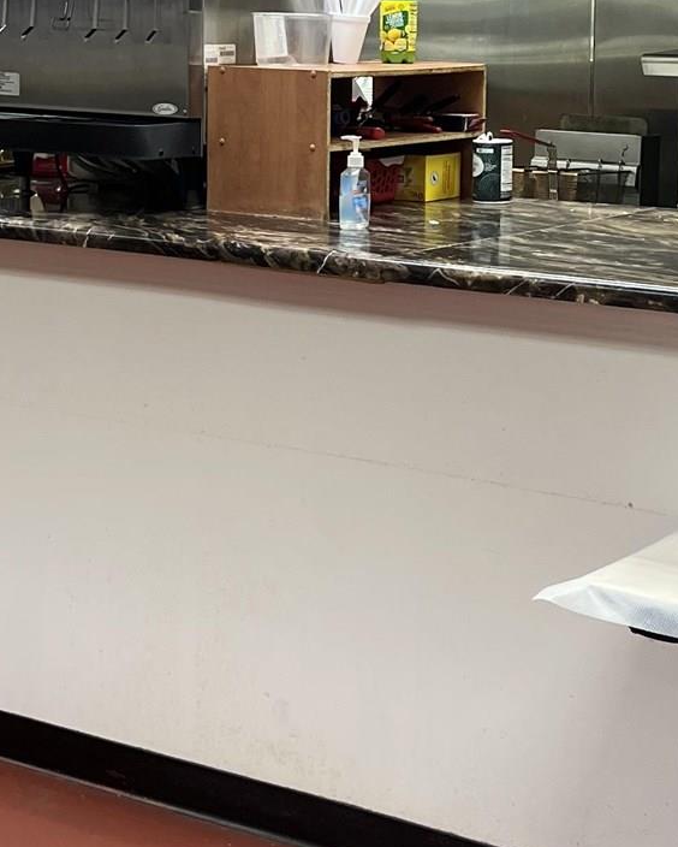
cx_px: 394
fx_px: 2080
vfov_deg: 22.7
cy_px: 190
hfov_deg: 18.5
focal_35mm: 83
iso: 125
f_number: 1.5
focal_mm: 5.7
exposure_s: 1/120
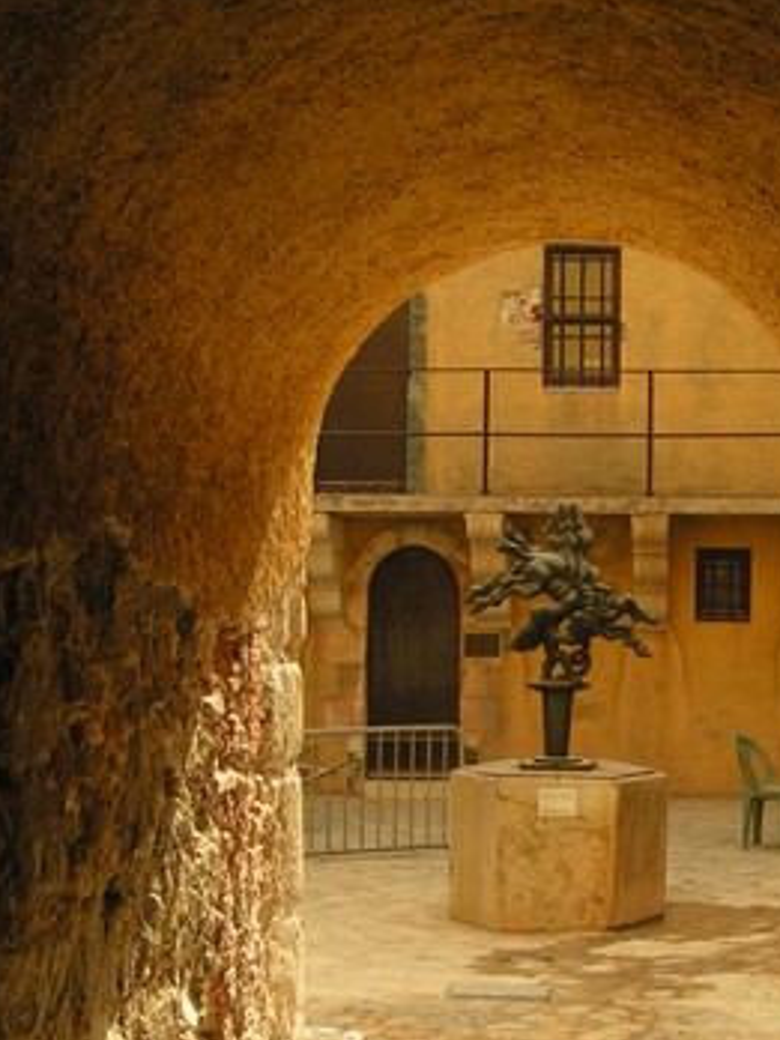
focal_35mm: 67
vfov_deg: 28.9
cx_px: 649
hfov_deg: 21.6
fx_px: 2013
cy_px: 641
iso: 50
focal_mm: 5.8
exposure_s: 1/160
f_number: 5
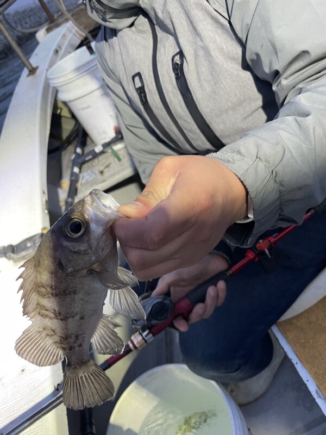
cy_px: 218
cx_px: 163
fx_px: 326
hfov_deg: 53.1
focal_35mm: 26
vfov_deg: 67.3
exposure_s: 1/60
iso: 250
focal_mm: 4.2
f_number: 1.6
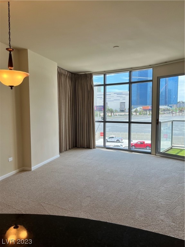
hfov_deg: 53.1
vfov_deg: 67.3
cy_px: 124
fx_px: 185
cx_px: 92
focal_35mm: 26
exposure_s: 1/370
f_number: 1.6
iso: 50
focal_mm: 5.1
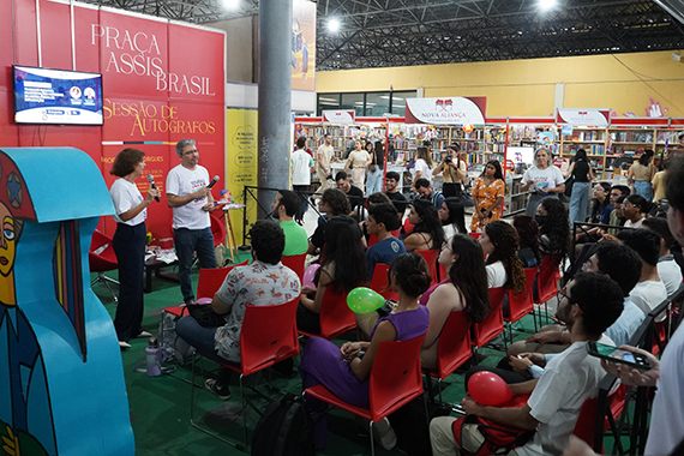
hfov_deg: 65.5
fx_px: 532
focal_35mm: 28
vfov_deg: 46.4
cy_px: 228
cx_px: 342
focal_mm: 28
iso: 10000
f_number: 9
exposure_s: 1/60
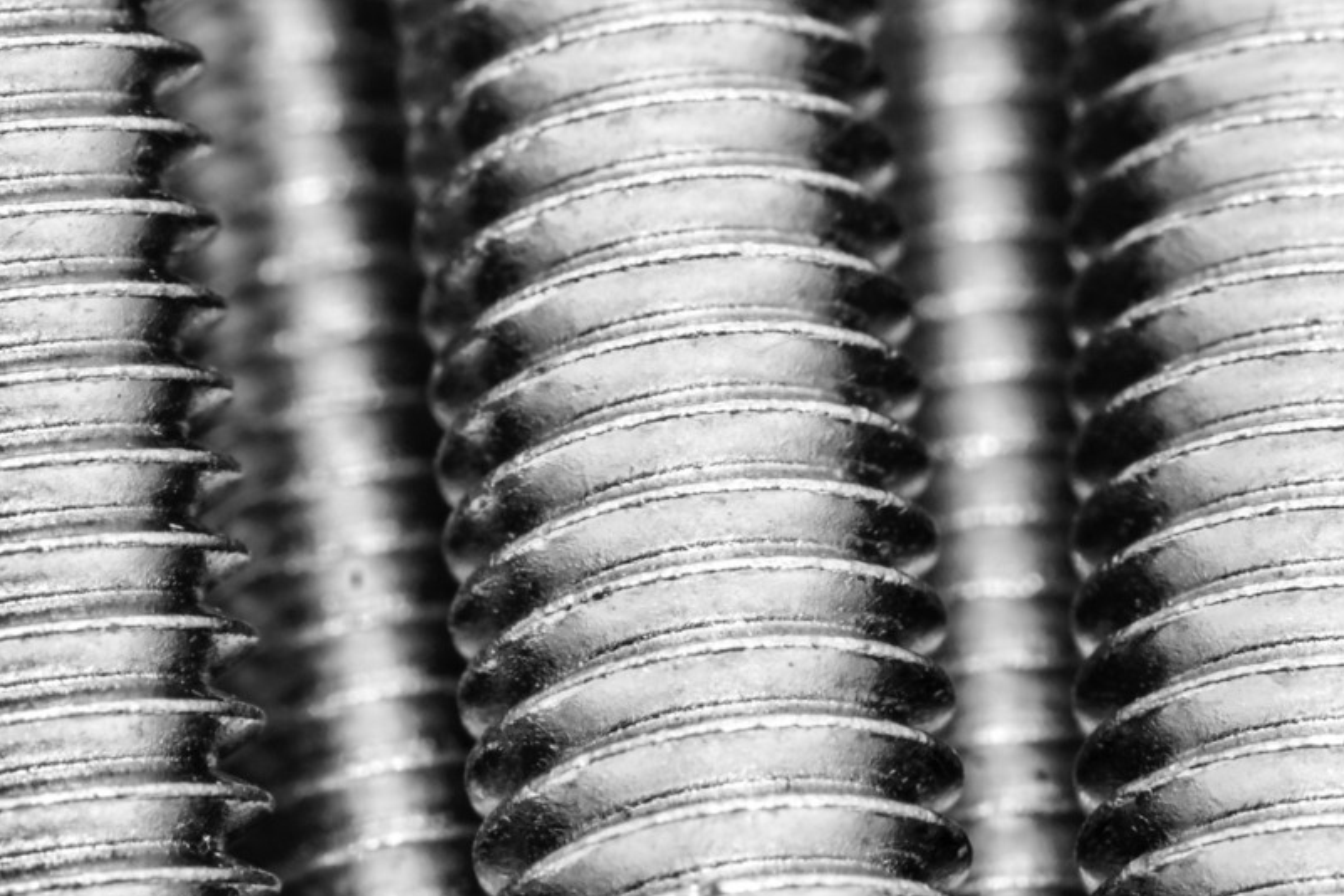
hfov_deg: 8.2
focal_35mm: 252
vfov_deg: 5.5
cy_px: 373
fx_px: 9400
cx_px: 493
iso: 100
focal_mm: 105
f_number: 13
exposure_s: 1/10
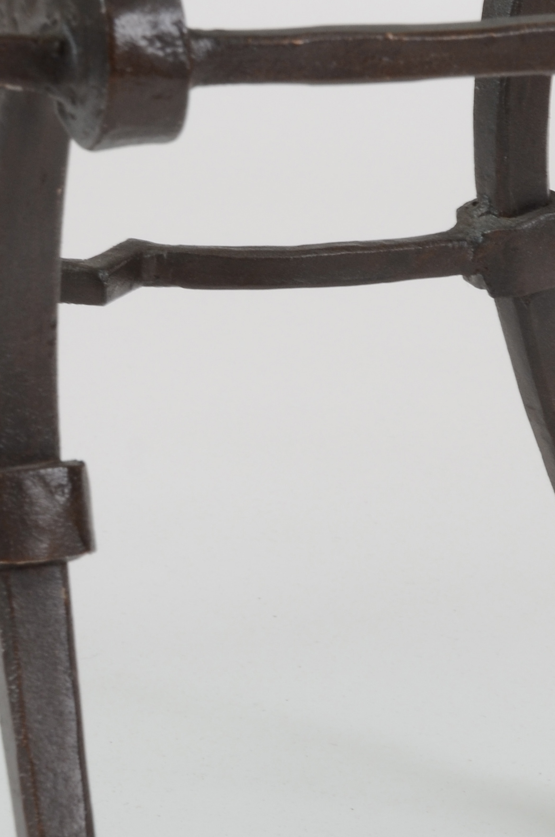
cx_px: 526
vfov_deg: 8.5
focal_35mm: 243
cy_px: 406
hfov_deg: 5.6
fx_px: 5642
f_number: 11
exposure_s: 1/125
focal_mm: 58
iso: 200
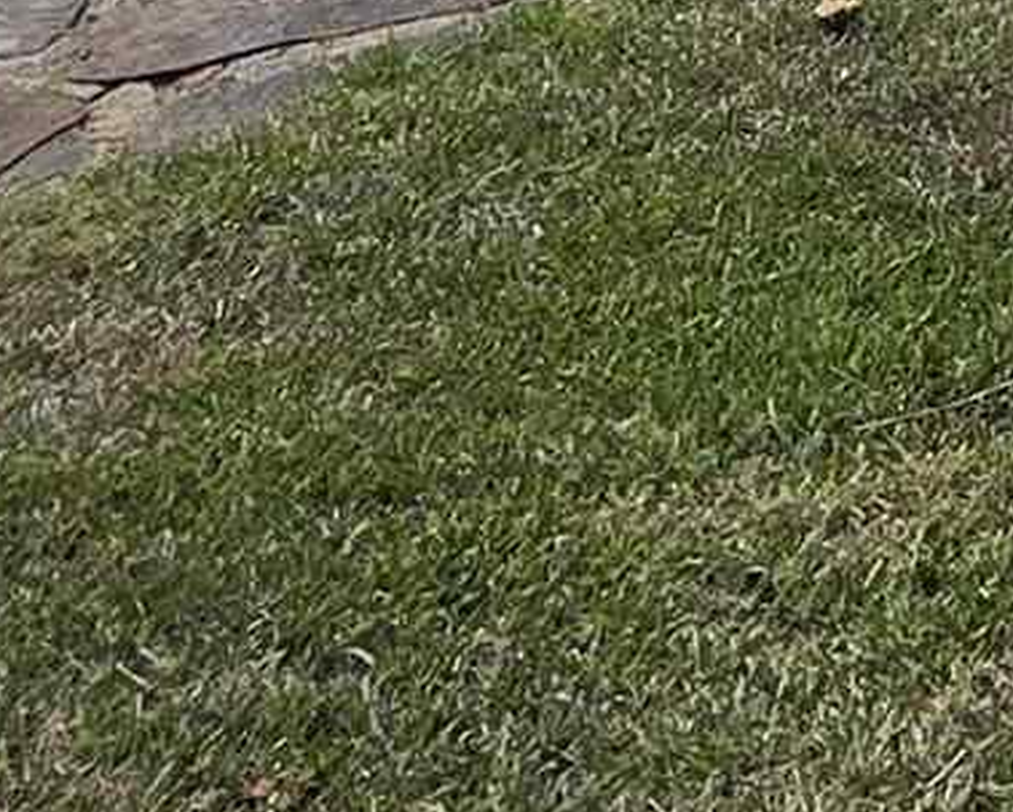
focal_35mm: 103
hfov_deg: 15.7
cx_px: 1852
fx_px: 3090
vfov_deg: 12.4
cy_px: -1005
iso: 50
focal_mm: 2.2
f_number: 2.2
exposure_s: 1/3203
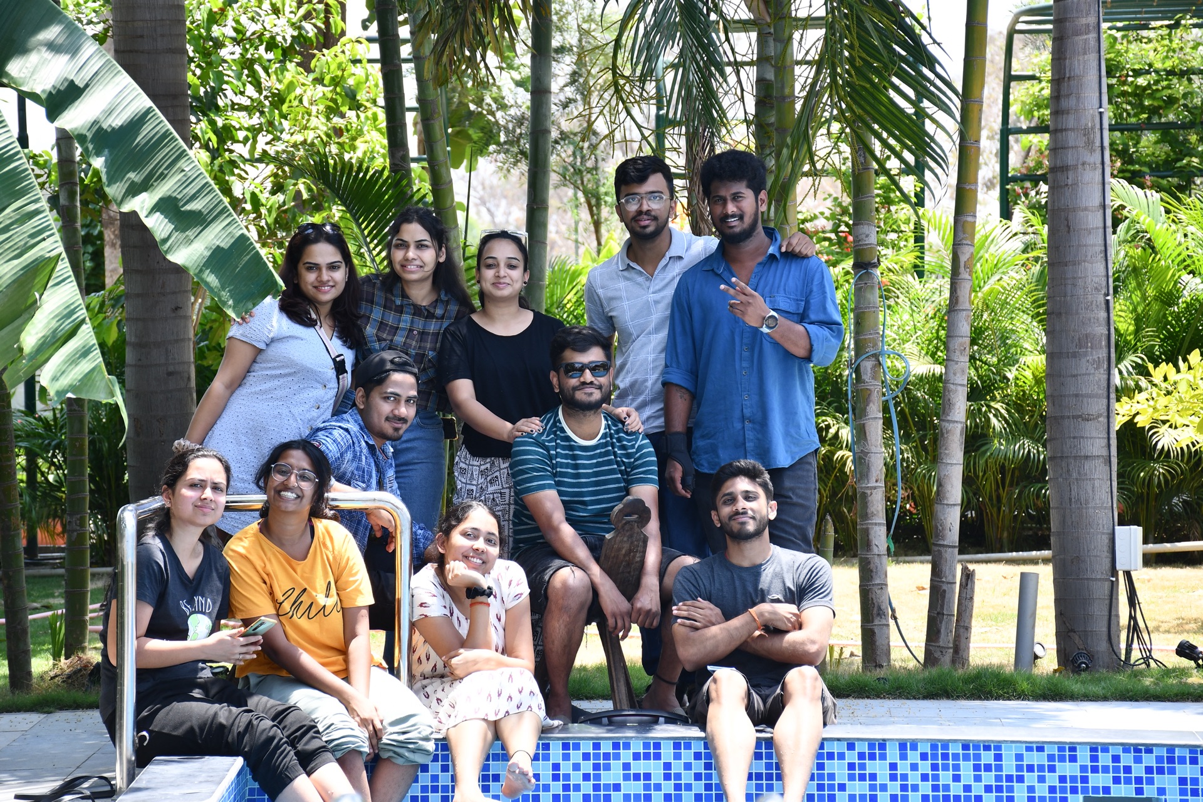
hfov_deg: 17.1
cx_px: 602
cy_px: 401
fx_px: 4010
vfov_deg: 11.4
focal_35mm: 120
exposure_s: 1/250
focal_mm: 80
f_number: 5.6
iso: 280
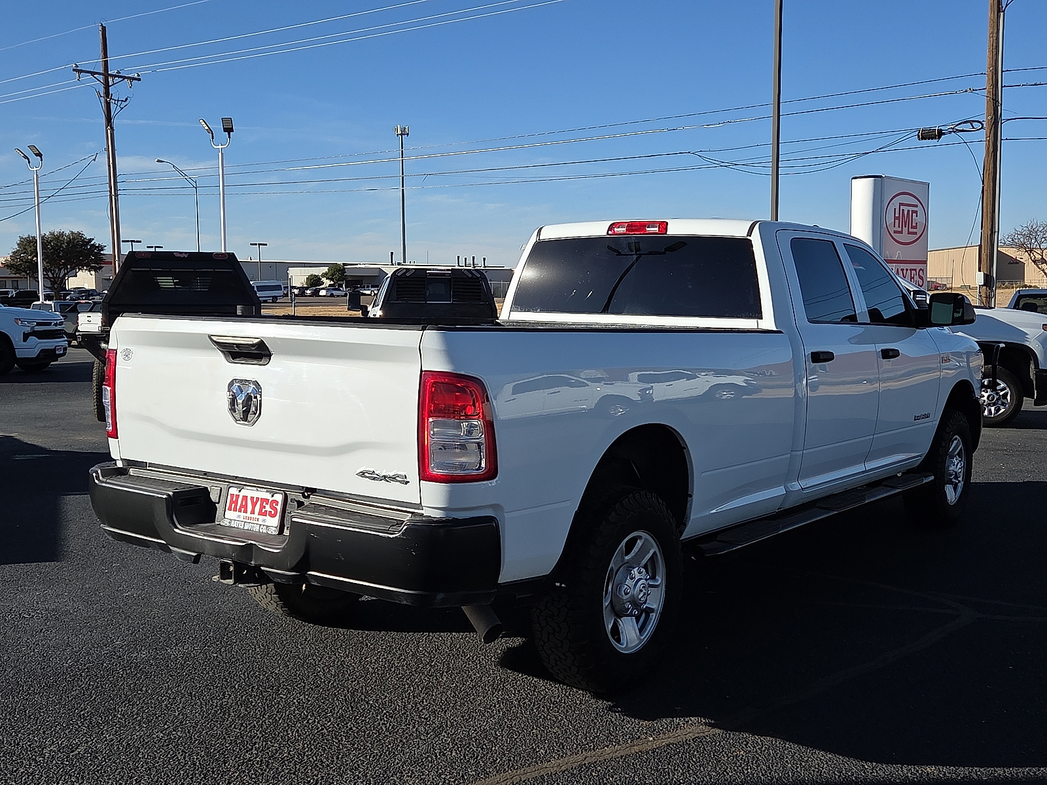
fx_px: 1180
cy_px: 392
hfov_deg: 47.9
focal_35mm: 39
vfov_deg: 36.8
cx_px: 524
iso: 77
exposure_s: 1/10000
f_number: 1.8
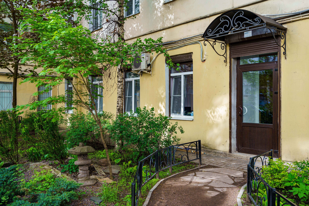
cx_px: 154
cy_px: 103
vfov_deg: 42.3
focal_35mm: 31
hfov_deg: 60.3
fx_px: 266
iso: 200
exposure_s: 1/80
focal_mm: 31
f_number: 7.1
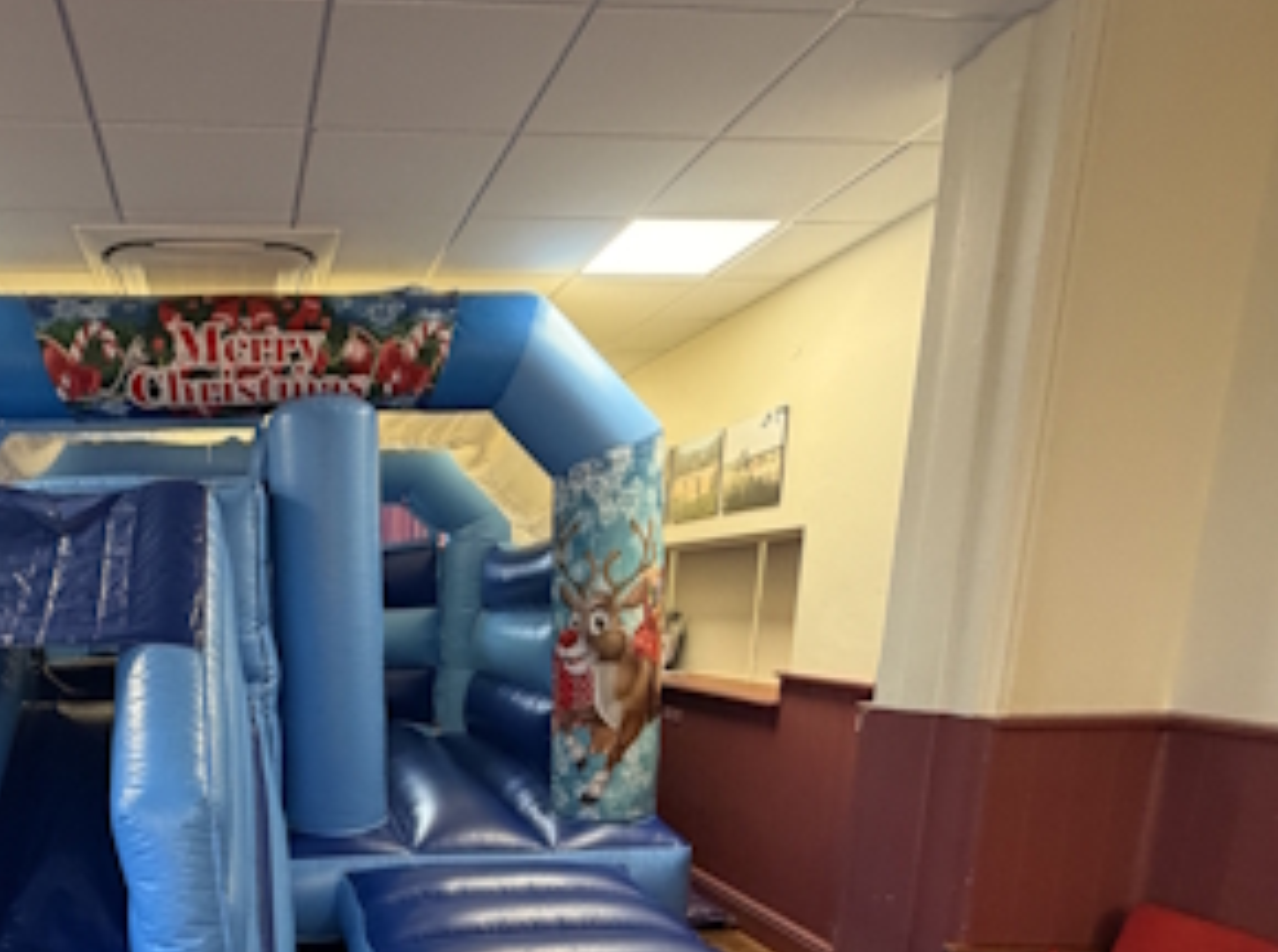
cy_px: 802
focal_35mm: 26
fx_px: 958
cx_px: 322
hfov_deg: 63.5
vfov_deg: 48.8
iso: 320
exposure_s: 1/50
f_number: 2.2
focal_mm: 2.22
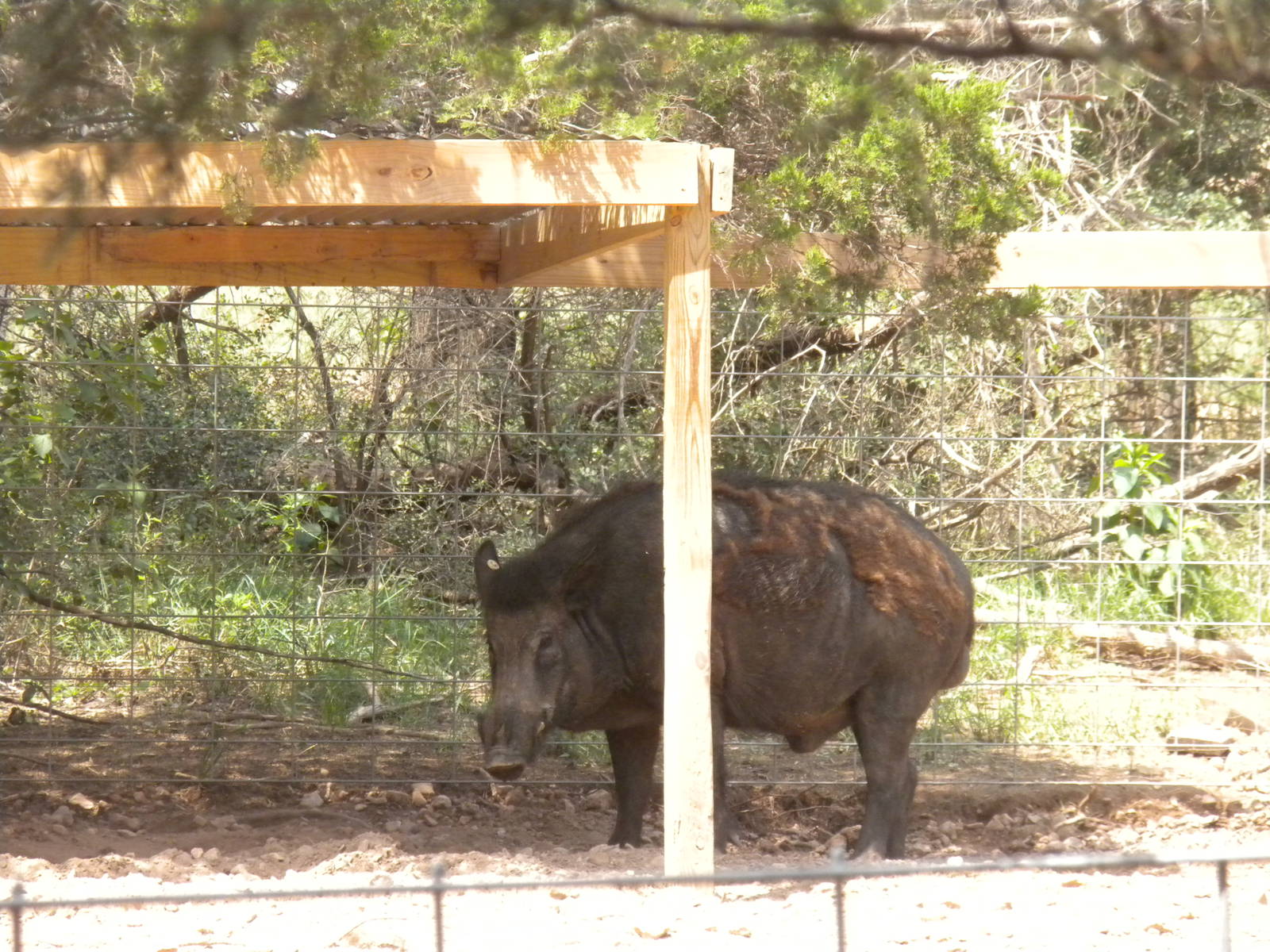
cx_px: 635
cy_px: 476
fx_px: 8732
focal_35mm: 238
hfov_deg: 8.3
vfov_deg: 6.2
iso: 400
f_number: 5.2
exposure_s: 1/487
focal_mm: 42.1
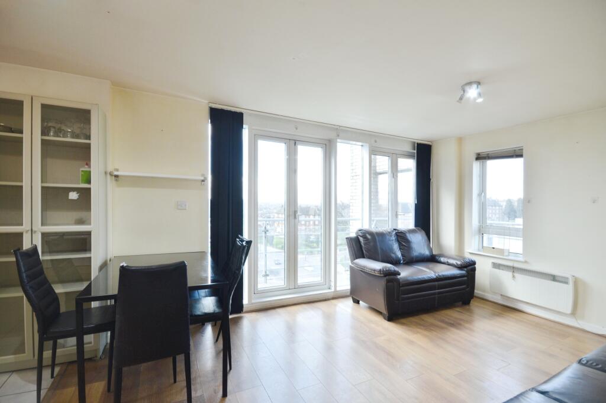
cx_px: 303
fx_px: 252
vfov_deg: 77.2
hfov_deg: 100.4
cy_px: 202
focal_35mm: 15
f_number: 9
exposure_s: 1/5
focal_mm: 10
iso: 100
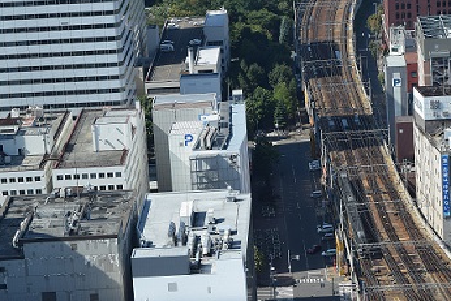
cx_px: 315
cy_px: 61
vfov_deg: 9.6
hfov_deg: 14.3
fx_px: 1790
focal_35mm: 143
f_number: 9
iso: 200
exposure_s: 1/320
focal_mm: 55
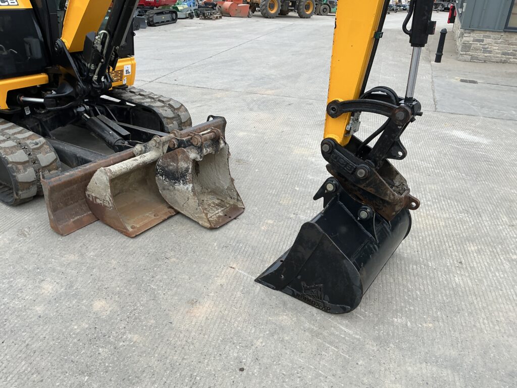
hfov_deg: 63.4
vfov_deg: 49.7
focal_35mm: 28
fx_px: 418
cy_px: 194
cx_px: 258
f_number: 1.8
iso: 20
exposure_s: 1/199
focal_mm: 3
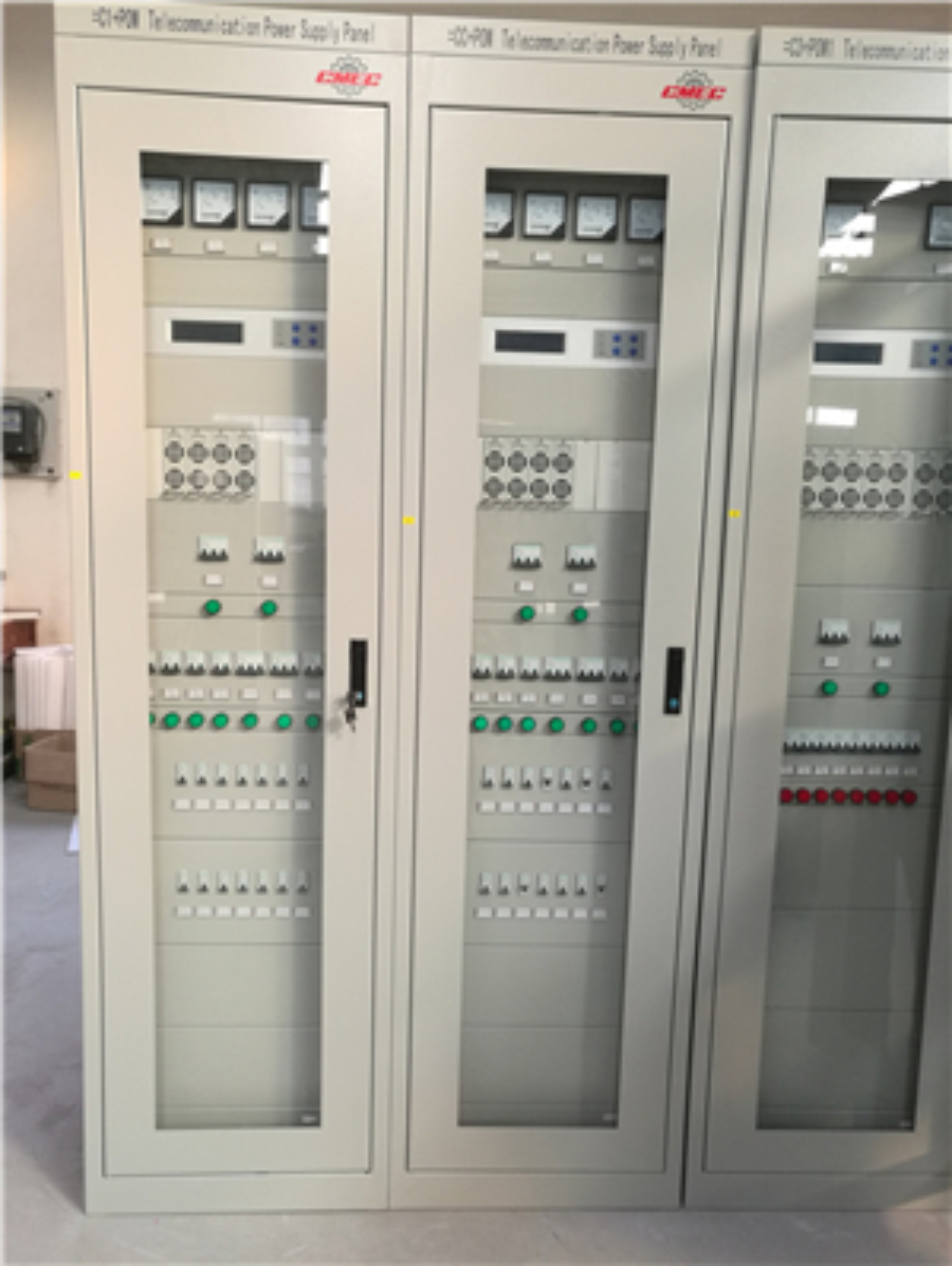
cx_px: 476
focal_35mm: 27
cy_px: 633
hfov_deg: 51.4
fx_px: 988
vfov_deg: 65.3
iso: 80
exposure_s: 1/60
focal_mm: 4.04
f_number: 2
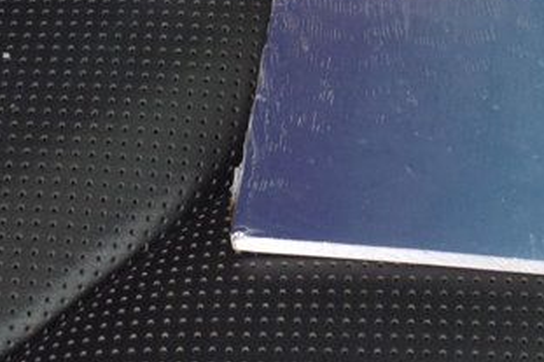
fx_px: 1867
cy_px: -213
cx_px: 446
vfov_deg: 10.6
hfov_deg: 16.4
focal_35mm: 124
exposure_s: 1/40
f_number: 7.1
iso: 400
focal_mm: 25
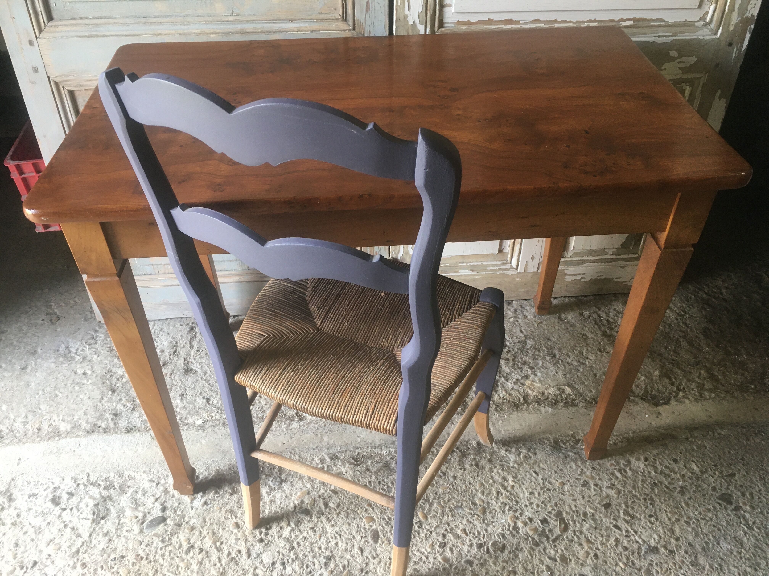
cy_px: 288
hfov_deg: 61.7
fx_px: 644
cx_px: 384
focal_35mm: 29
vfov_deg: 48.2
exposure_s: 1/33
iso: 64
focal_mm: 4.15
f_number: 2.2
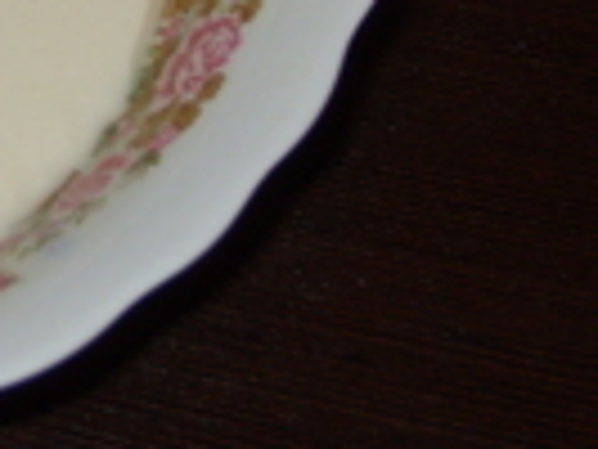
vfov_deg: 7.0
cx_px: -220
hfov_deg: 9.2
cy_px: -216
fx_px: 3631
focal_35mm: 210
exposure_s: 1/45
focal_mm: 13
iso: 100
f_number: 3.8
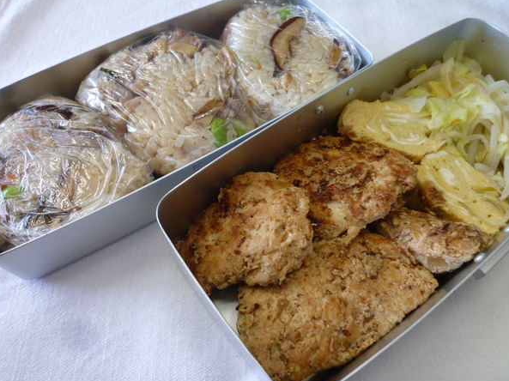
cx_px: 253
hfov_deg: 65.4
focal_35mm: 27
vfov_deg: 51.3
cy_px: 202
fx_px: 397
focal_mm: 4.5
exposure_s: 1/30
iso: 80
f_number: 2.8
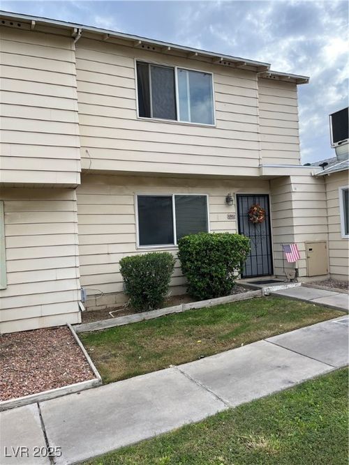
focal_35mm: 26
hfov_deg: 53.0
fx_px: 350
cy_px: 232
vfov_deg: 67.3
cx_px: 174
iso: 50
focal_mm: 5.1
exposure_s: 1/858
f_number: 1.6
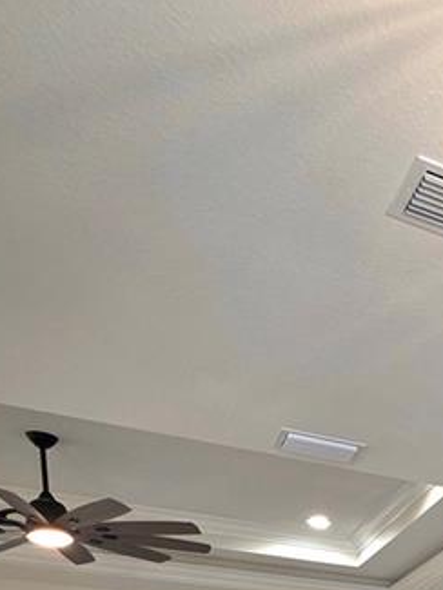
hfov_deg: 24.3
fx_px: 819
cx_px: 648
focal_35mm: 48
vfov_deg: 29.2
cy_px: 824
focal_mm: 2.2
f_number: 1.9
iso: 160
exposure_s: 1/120
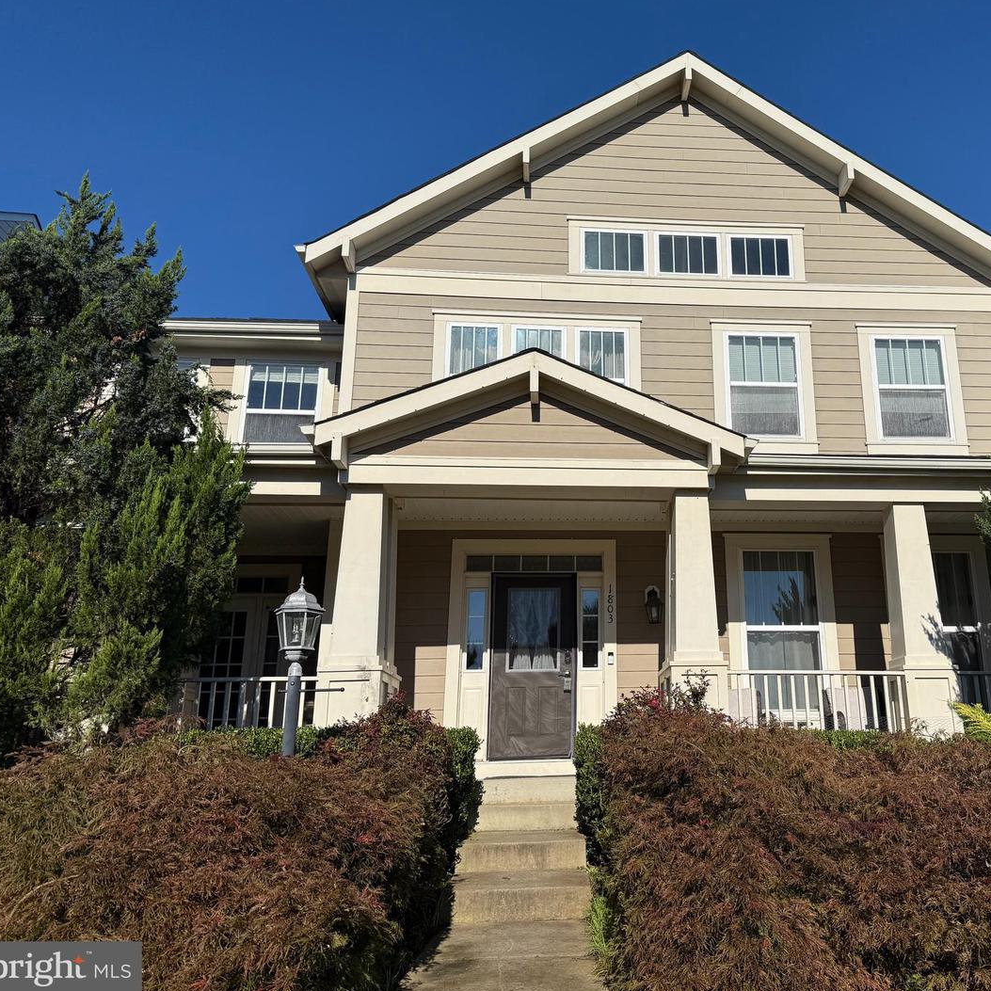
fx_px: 939
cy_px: 488
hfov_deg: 54.6
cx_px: 654
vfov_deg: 55.6
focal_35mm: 29
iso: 80
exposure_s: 1/10309
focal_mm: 6.76
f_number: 1.78
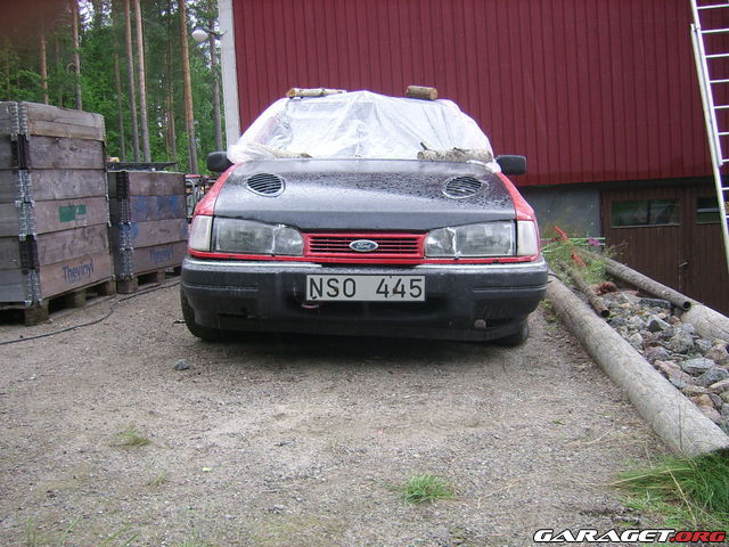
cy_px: 274
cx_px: 364
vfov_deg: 40.7
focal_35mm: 35
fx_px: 737
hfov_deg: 52.6
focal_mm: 5.95
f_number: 2.8
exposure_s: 1/114
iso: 100
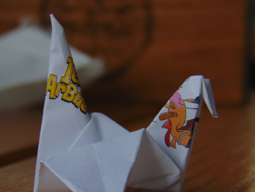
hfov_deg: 14.7
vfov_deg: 11.1
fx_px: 987
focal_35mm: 134
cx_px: 122
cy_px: 115
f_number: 3.9
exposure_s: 1/500
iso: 80
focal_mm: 19.4
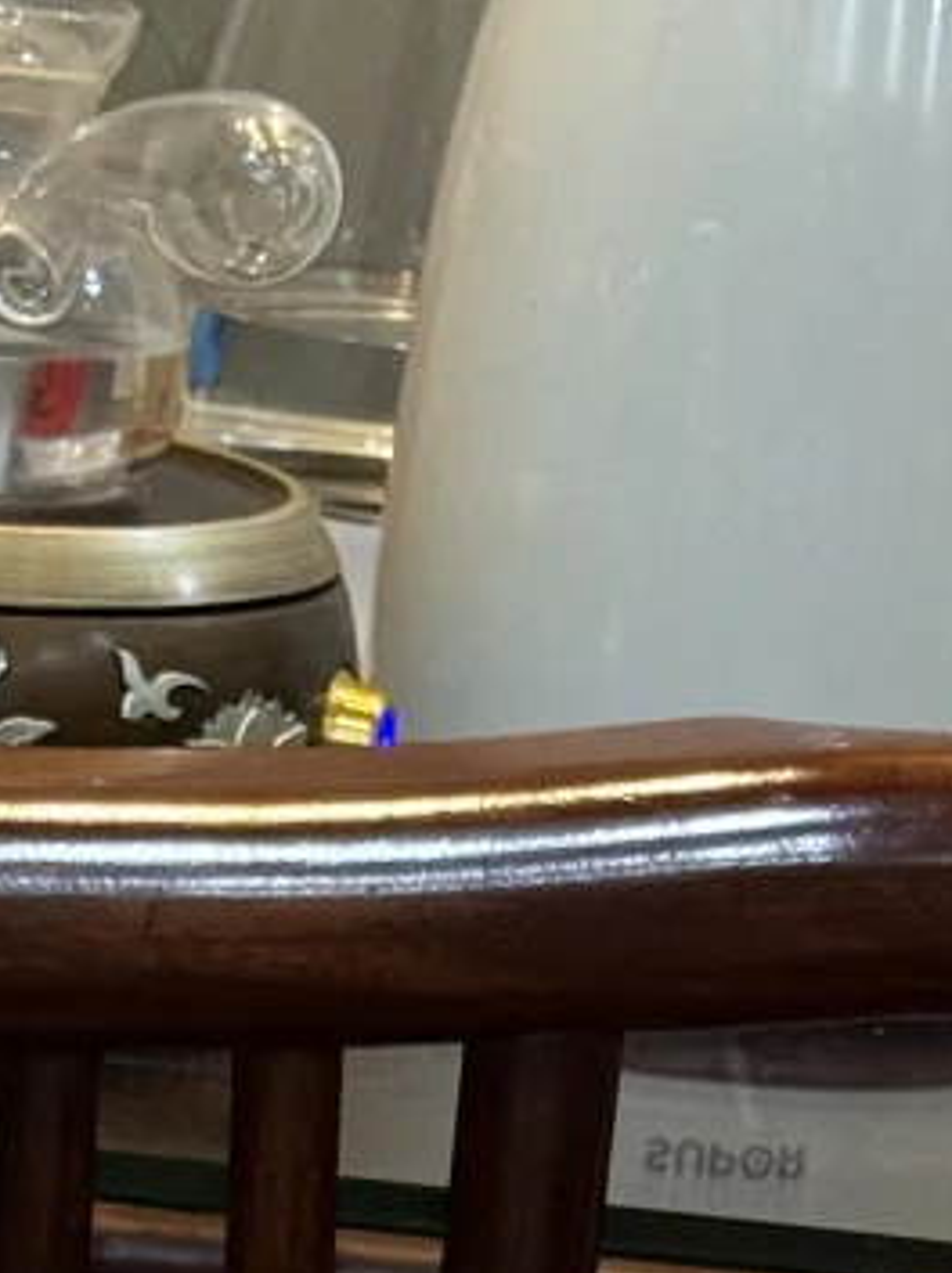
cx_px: 263
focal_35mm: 196
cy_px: 1785
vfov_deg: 9.9
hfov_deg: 7.6
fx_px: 7200
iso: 250
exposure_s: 1/50
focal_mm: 6.76
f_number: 1.78
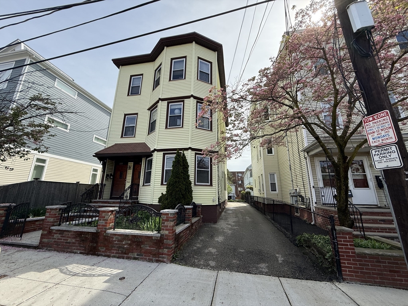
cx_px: 204
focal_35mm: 14
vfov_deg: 85.7
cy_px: 153
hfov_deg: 102.1
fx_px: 165
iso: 64
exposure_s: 1/1464
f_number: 2.2
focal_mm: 2.22
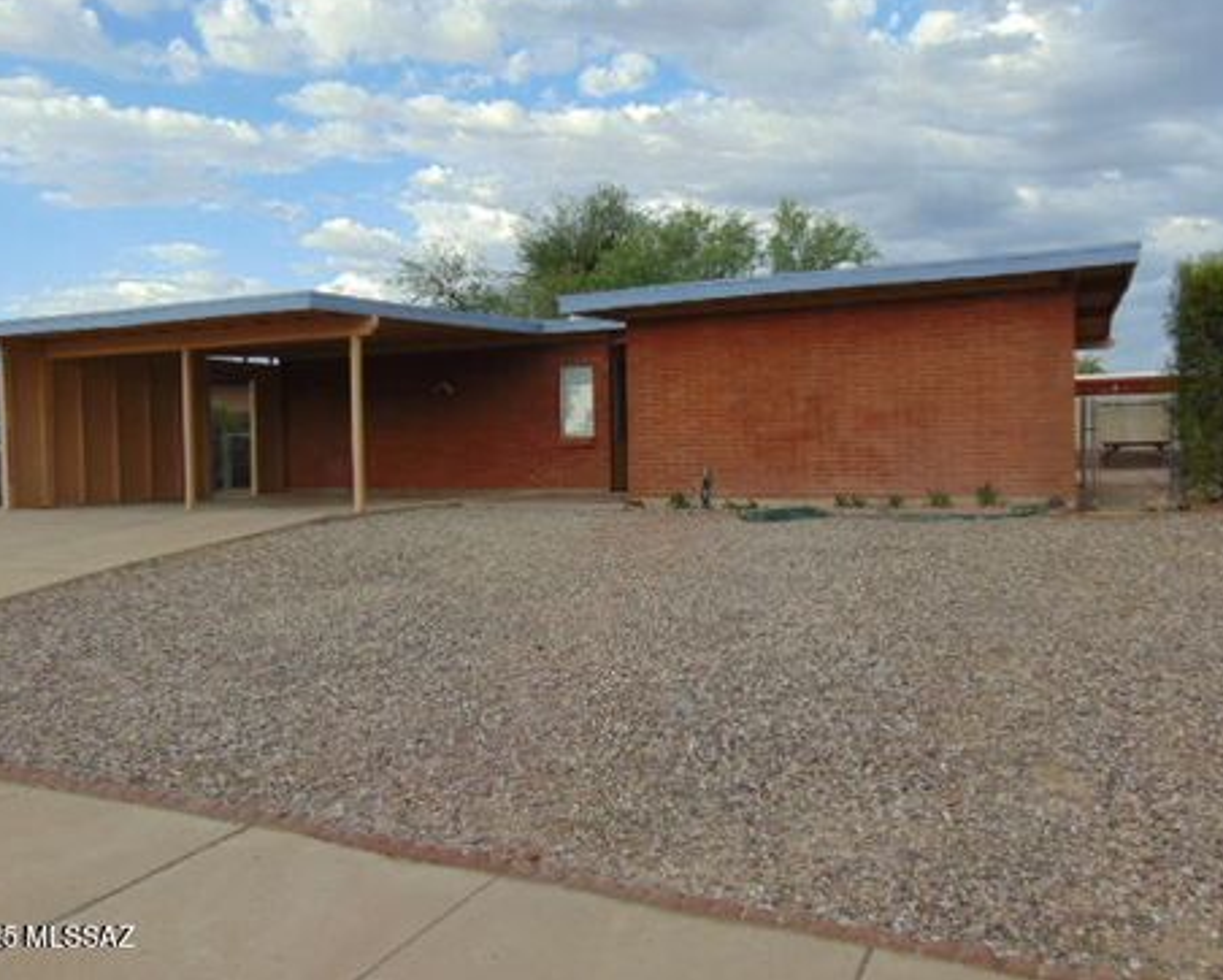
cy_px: 475
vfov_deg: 53.2
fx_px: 978
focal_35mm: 27
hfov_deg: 64.0
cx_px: 601
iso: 80
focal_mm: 4.5
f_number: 3
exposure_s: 1/640
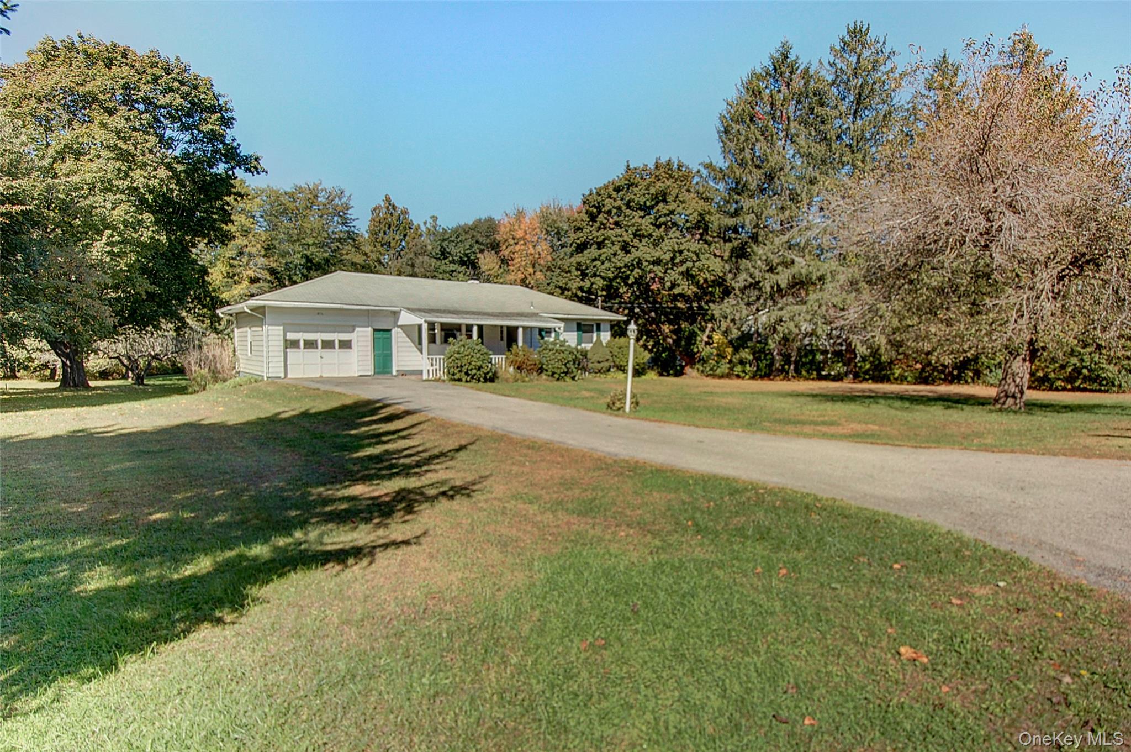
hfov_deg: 100.4
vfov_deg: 77.2
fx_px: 471
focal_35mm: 15
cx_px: 566
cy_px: 376
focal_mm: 10
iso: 200
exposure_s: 1/50
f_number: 14
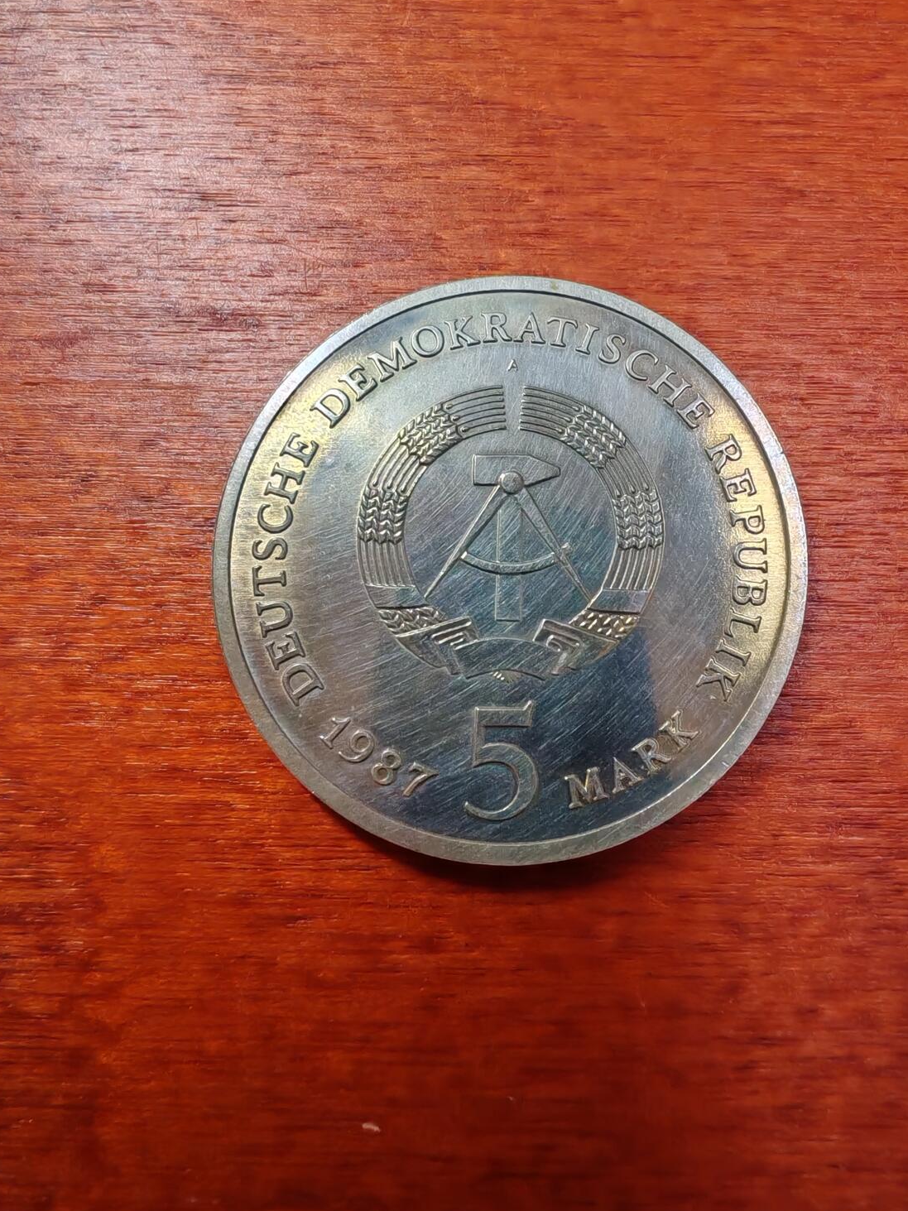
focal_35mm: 32
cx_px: 521
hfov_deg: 44.0
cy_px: 484
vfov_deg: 56.4
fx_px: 1119
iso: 100
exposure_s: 1/50
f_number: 2.2
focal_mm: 1.96
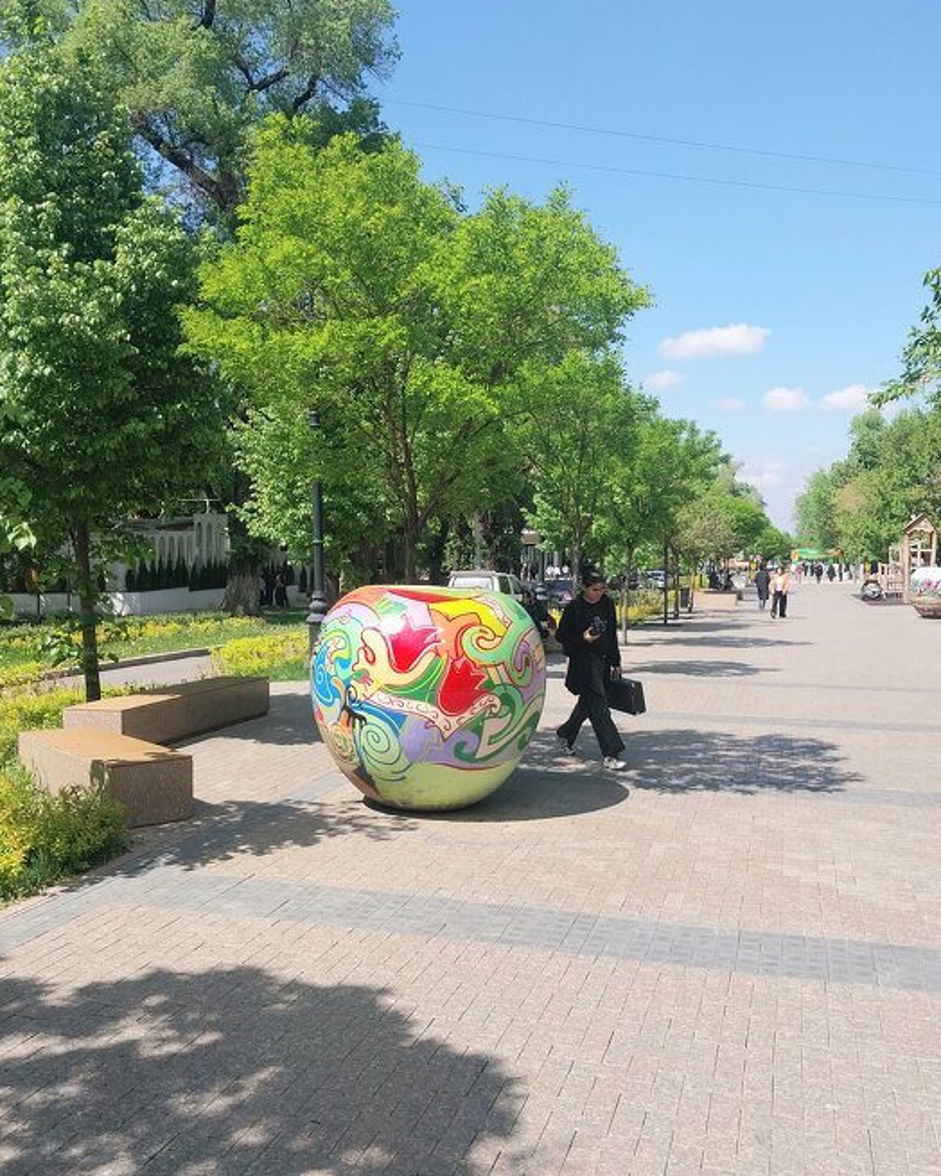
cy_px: 639
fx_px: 1079
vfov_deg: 57.1
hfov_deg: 47.1
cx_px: 447
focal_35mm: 31
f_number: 1.8
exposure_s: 1/667
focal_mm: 4
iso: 20
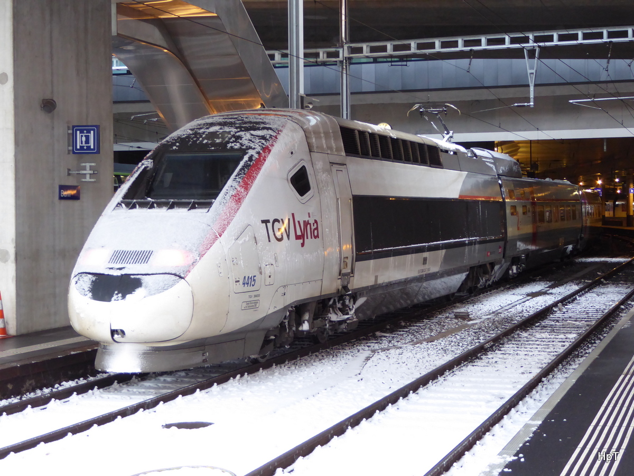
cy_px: 238
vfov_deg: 19.6
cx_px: 317
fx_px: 1374
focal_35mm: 75
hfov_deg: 26.0
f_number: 4.5
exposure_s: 1/20
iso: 400
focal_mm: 12.5
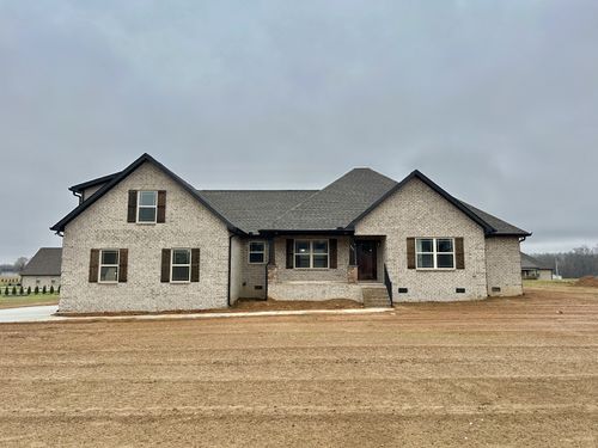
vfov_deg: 53.1
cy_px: 224
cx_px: 299
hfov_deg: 67.3
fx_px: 449
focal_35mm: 26
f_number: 1.5
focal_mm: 5.7
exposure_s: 1/709
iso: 50
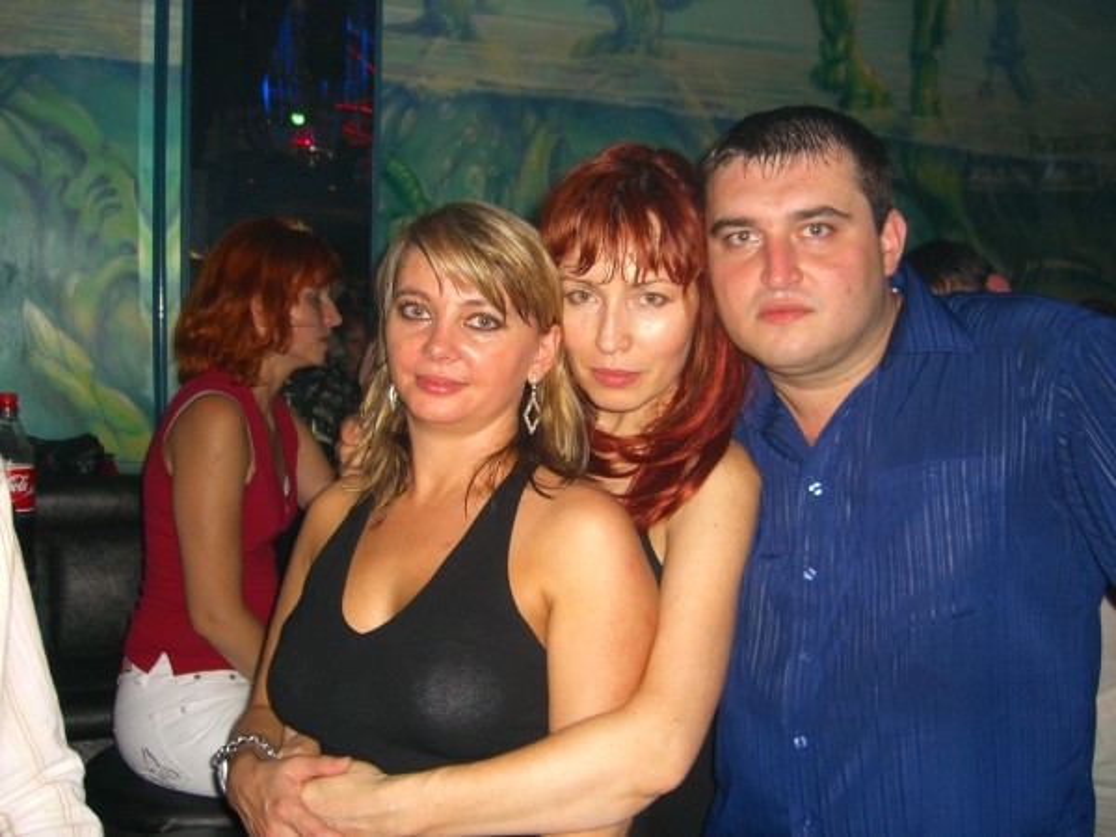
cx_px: 558
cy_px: 418
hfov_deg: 49.0
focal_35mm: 38
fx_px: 1225
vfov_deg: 37.7
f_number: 2.8
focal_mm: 7.9
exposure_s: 1/60
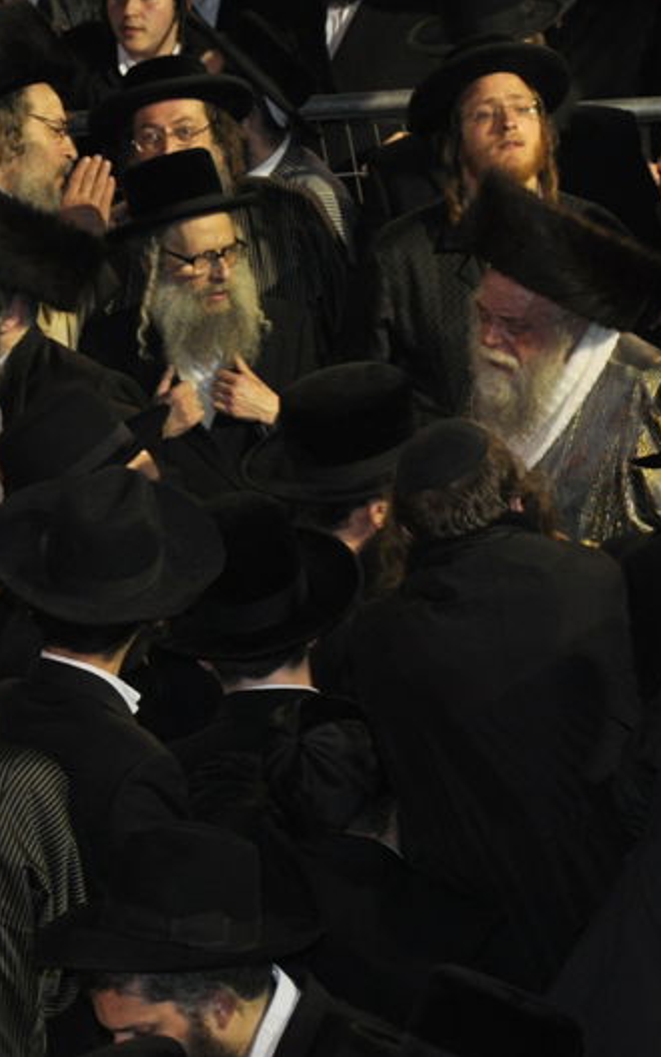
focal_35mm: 243
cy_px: 527
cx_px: 172
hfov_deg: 5.4
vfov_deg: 8.6
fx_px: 6997
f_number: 5.6
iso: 800
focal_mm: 105
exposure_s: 1/60
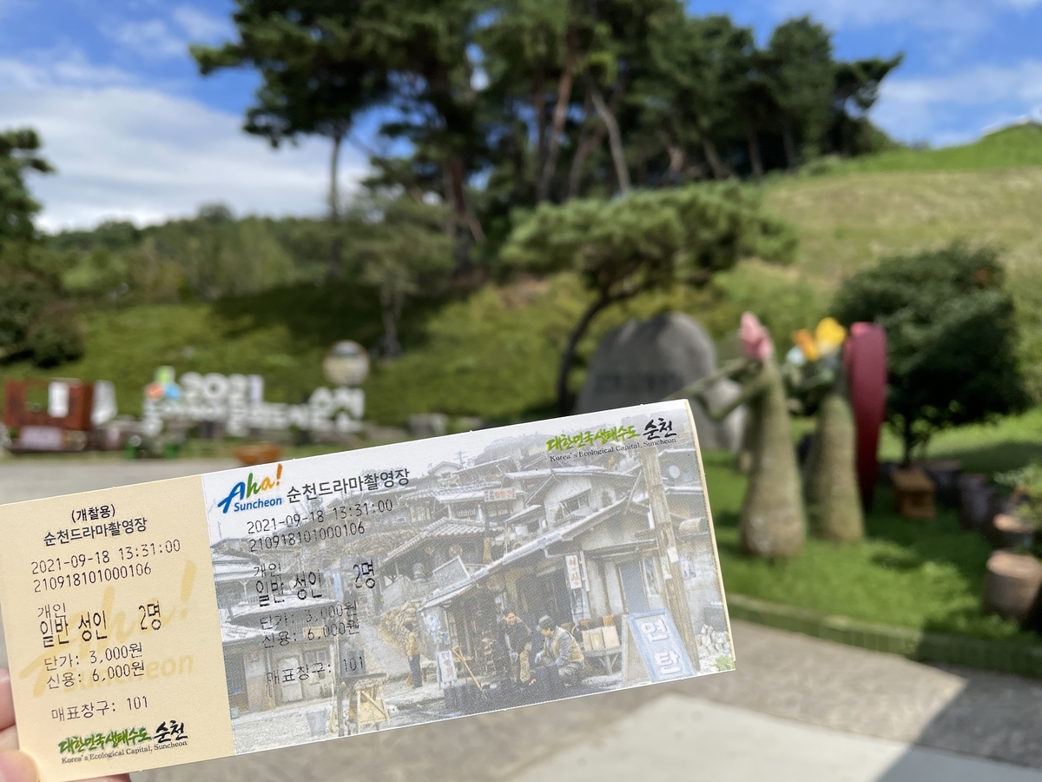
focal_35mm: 26
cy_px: 391
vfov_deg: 53.1
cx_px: 521
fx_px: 783
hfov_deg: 67.3
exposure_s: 1/5556
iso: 32
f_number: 1.6
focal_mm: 4.2
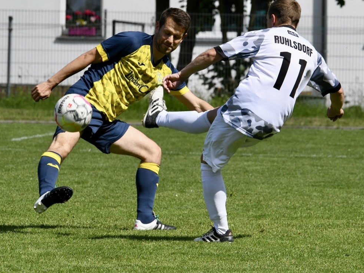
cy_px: 117
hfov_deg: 4.2
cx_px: 175
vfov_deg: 3.1
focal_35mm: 476
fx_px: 5007
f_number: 16
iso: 2000
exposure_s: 1/1600
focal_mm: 380
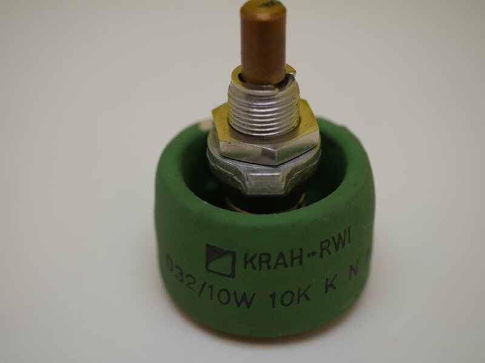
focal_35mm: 60
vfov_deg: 24.4
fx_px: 841
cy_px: 182
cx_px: 242
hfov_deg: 32.2
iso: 200
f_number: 3.5
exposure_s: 1/160
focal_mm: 30
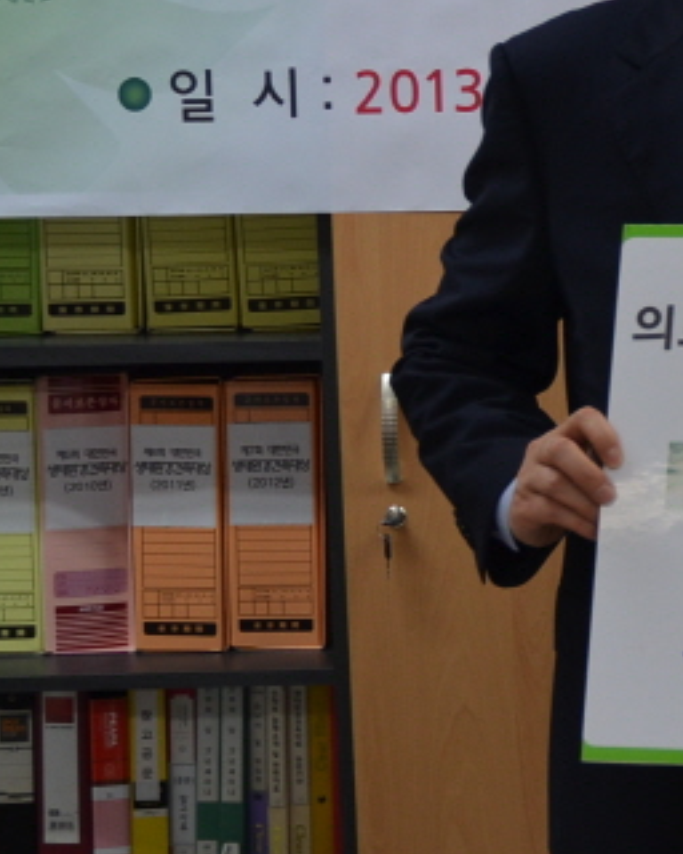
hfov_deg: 12.4
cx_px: 1022
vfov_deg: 16.2
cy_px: 214
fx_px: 2993
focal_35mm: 118
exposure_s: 1/60
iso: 400
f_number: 4
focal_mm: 27
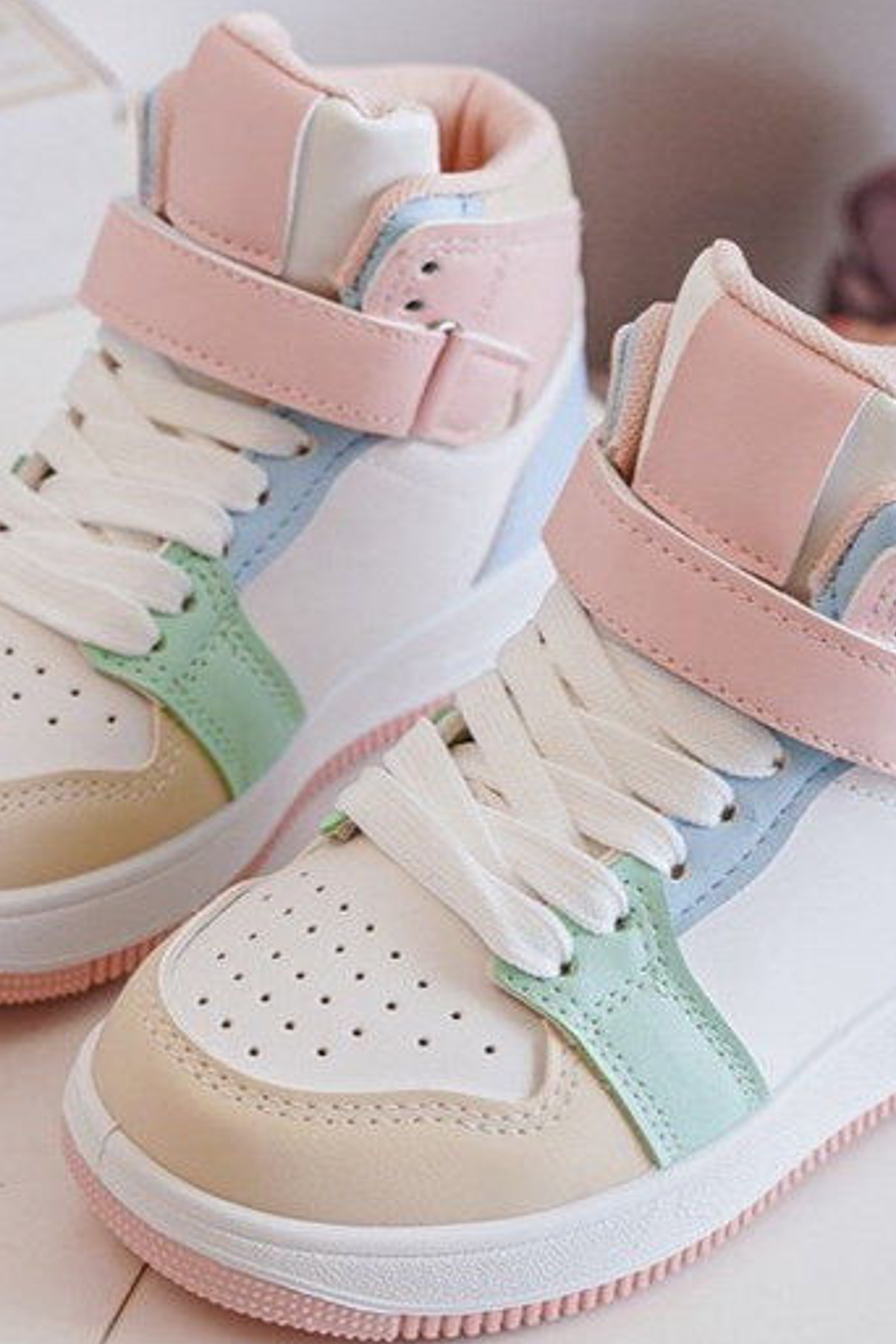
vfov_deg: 33.4
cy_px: 652
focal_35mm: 60
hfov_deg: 22.6
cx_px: 466
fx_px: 2240
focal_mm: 41
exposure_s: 1/100
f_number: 4
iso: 500
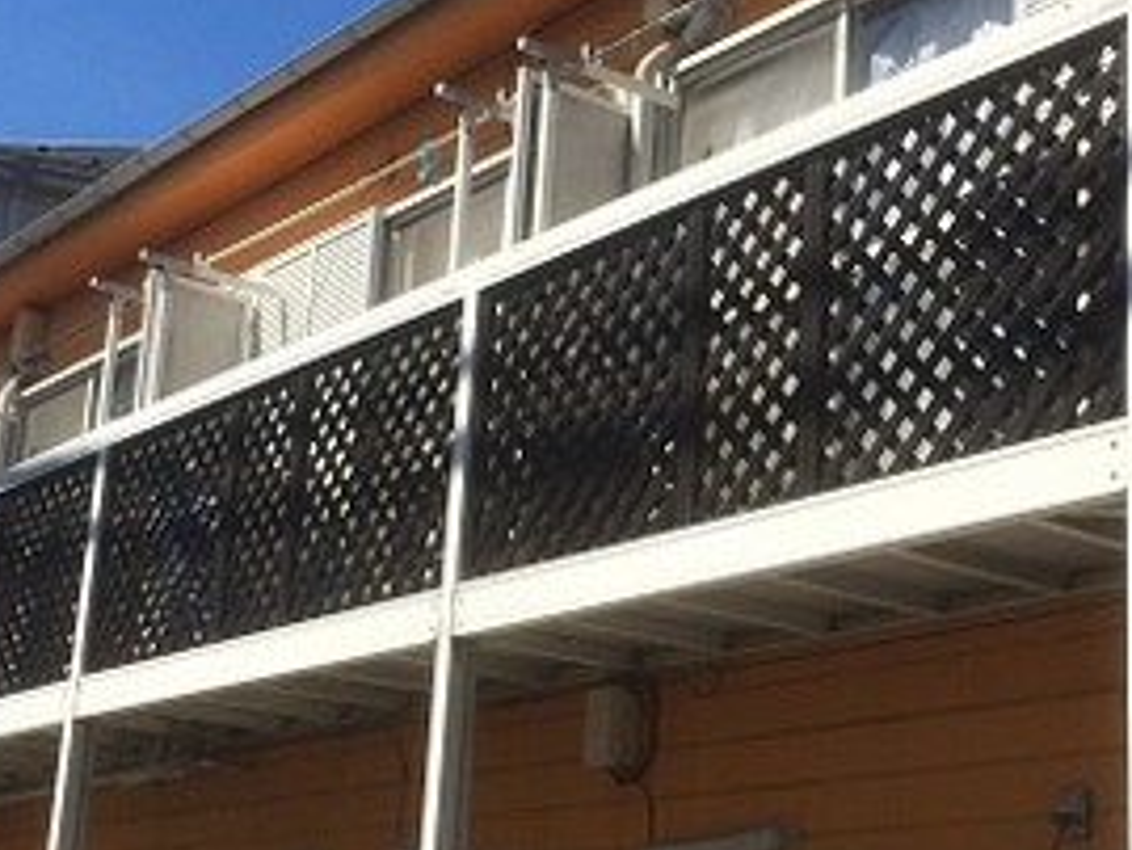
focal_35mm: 69
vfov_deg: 21.3
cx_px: 610
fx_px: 2257
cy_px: 459
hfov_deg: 28.1
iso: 32
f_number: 2.2
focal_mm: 4.15
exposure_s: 1/2053
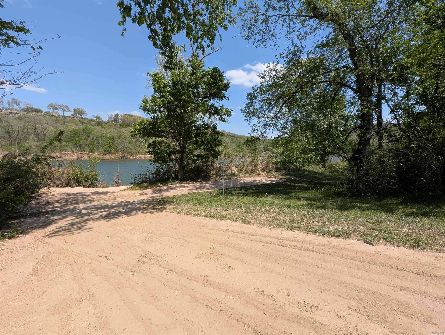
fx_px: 167
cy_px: 168
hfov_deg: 106.1
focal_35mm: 13
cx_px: 222
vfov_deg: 90.1
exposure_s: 1/1188
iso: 48
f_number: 2.2
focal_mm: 1.95
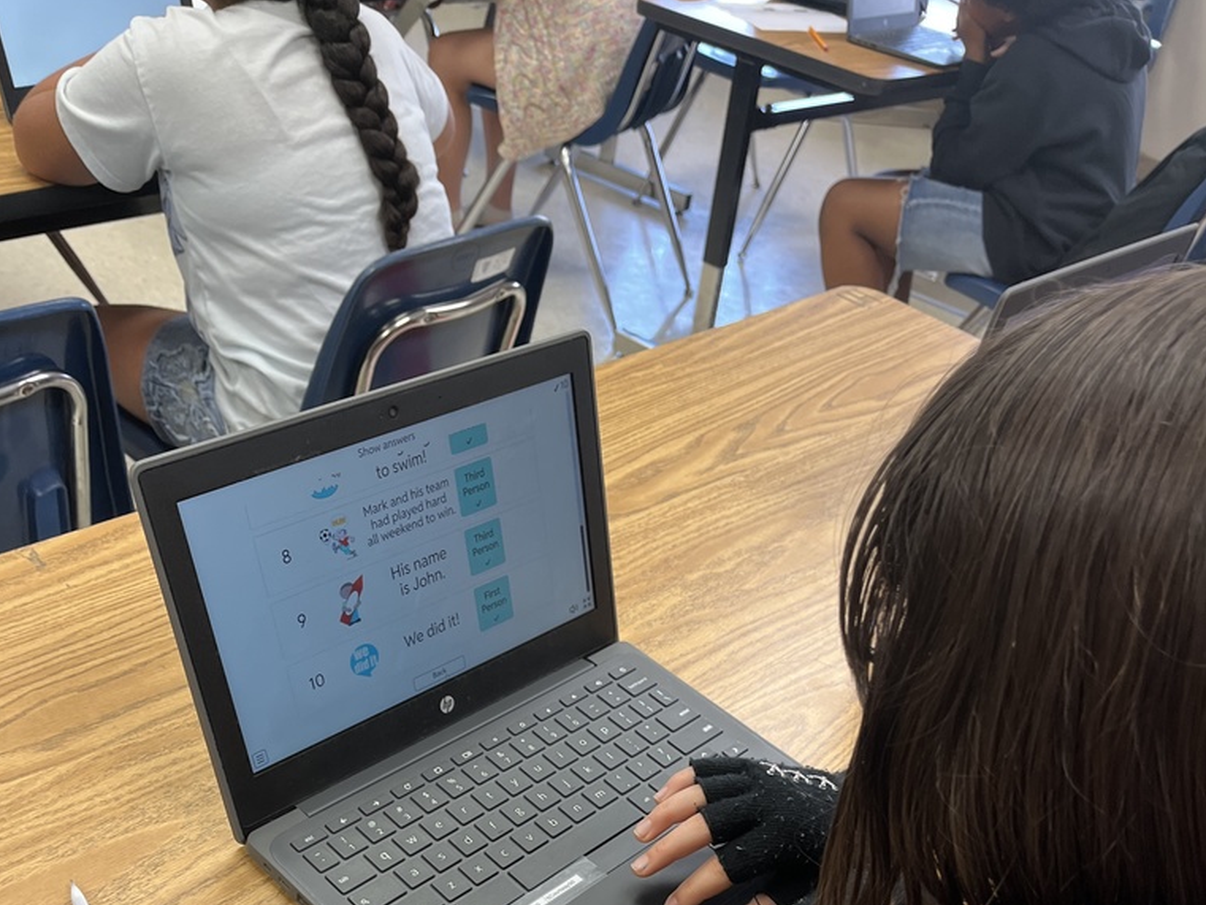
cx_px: 604
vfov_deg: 38.2
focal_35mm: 35
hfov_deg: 52.6
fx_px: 1220
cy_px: 802
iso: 80
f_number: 1.6
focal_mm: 5.1
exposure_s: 1/60
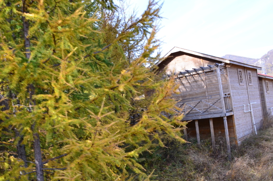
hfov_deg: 50.3
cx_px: 104
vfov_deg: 34.8
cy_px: 109
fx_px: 288
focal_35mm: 38
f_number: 10
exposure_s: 1/60
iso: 220
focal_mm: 20
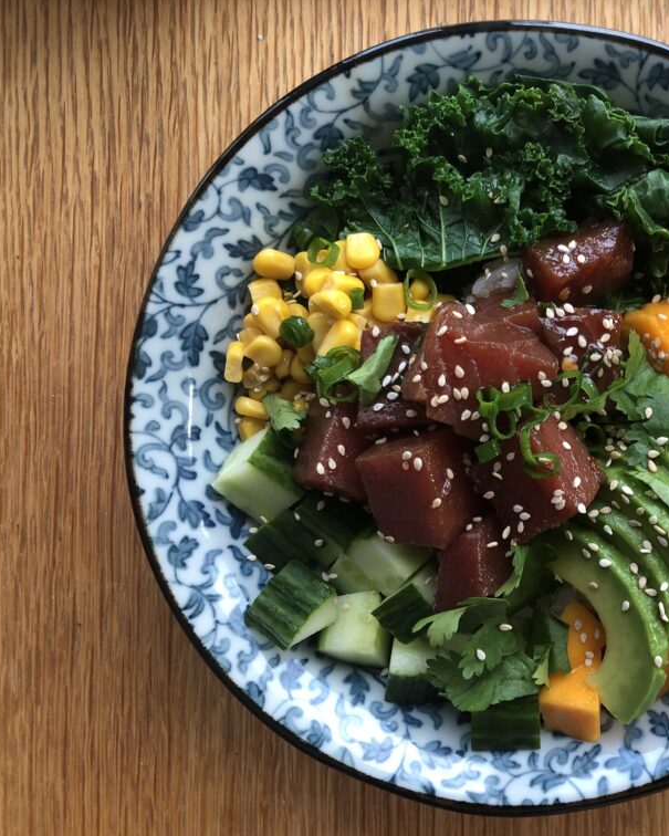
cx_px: 541
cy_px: 420
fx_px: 916
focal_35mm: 37
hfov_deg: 38.5
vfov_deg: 49.1
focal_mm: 4
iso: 25
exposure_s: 1/40
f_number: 1.8
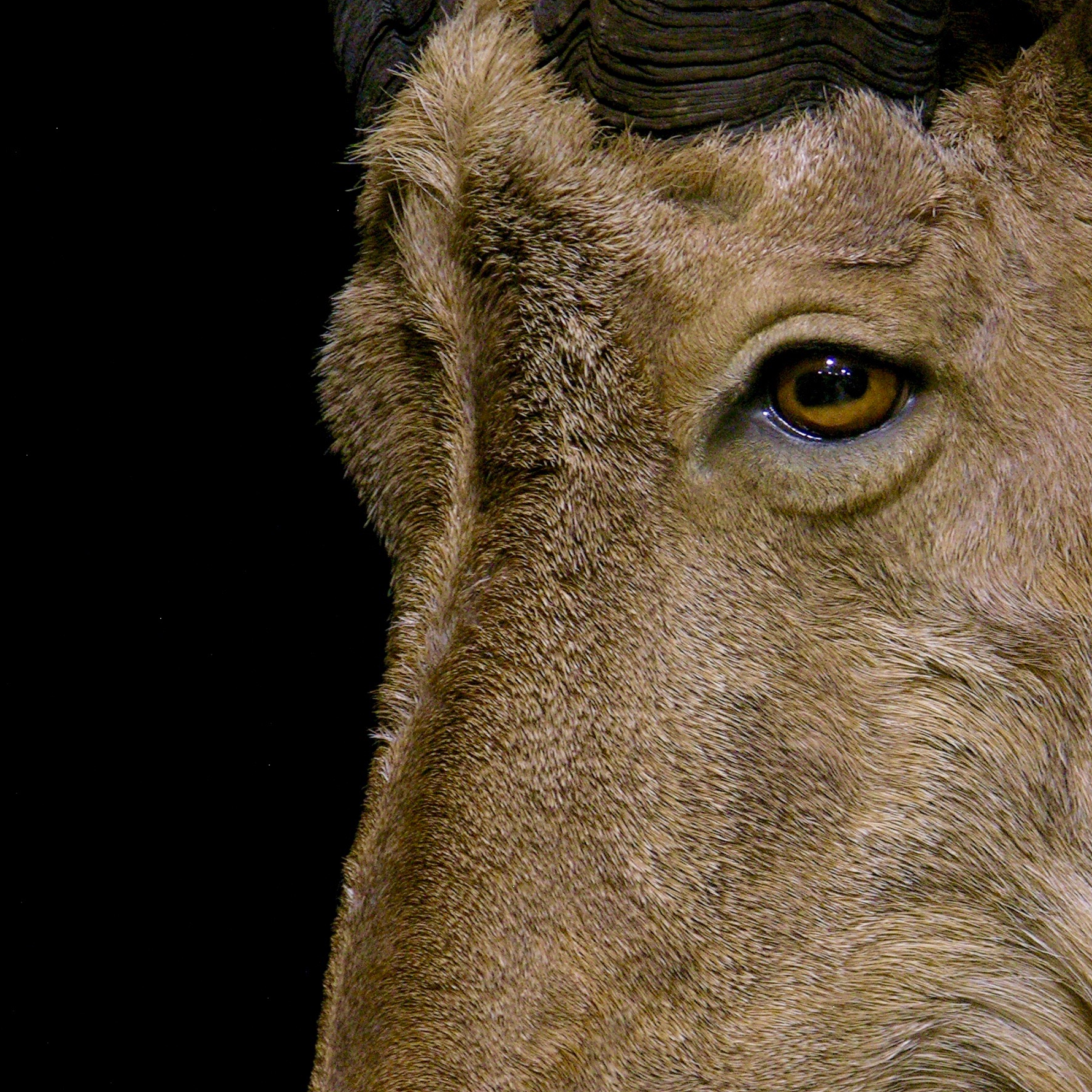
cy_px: 741
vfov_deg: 5.7
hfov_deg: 5.7
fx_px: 10993
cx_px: 659
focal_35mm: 308
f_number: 4
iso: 200
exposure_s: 1/3.3
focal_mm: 48.5
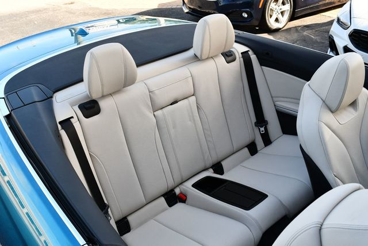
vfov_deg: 36.9
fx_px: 368
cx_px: 184
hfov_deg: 53.1
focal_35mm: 36
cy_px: 123
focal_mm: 18
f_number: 5.6
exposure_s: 1/250
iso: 250
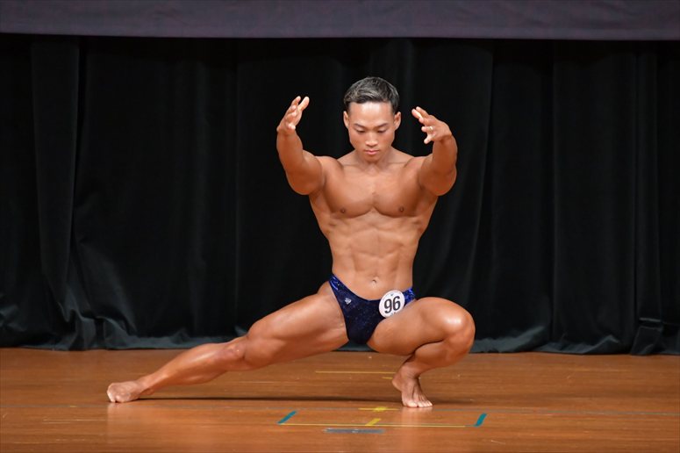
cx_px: 340
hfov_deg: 4.6
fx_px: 8496
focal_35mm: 450
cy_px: 226
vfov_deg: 3.1
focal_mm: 300
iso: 5000
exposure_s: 1/400
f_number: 5.6
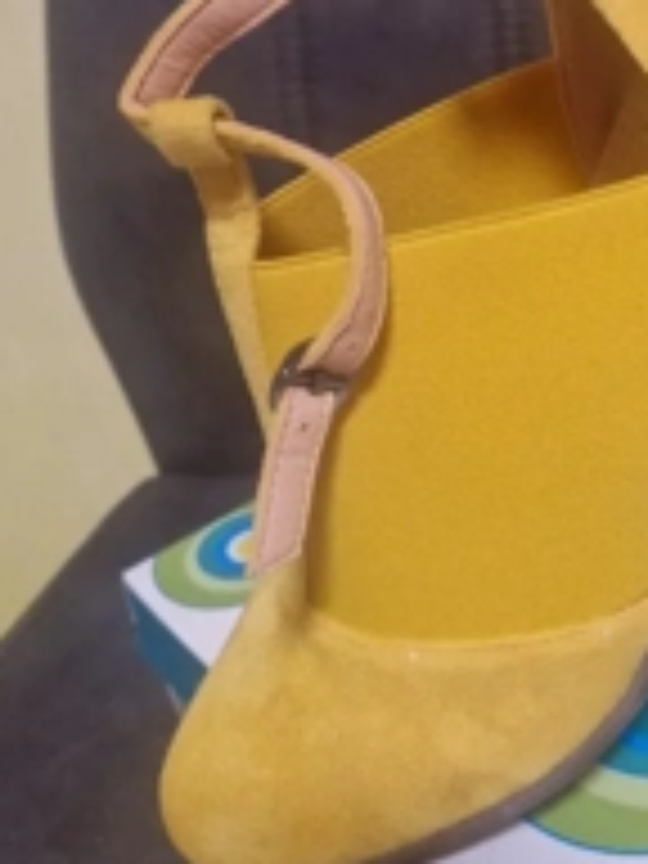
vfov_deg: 39.2
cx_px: 612
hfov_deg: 28.8
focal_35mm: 48
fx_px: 1198
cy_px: 288
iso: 640
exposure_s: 1/33
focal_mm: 5.4
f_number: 1.8
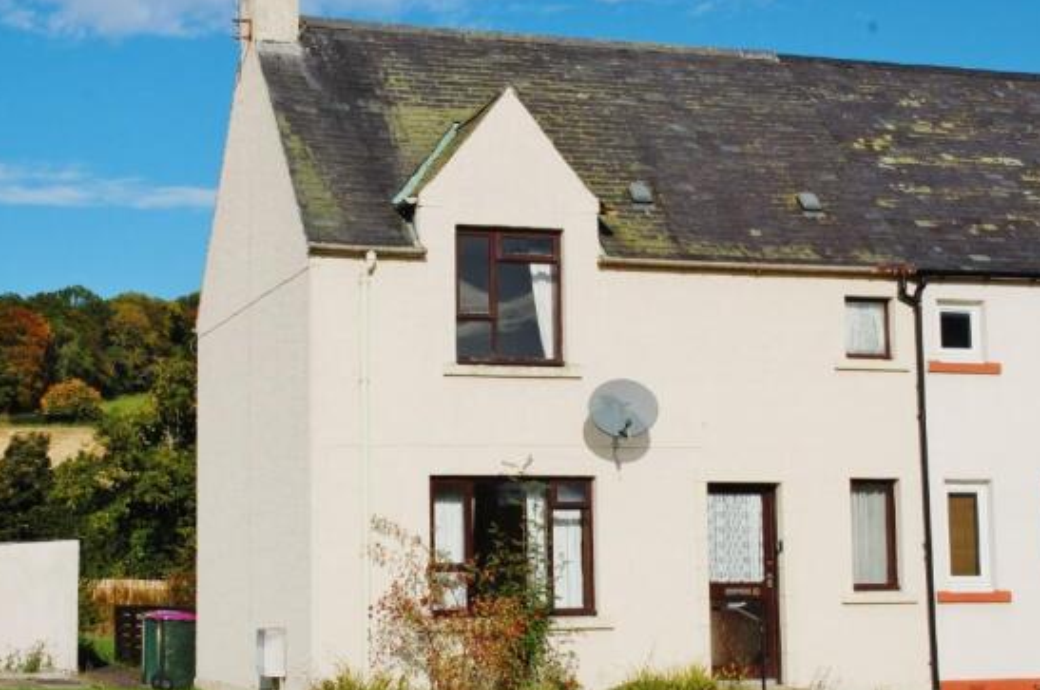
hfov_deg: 28.1
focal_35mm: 72
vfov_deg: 18.9
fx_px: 2077
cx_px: 458
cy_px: 335
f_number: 13
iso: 200
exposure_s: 1/640
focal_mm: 40
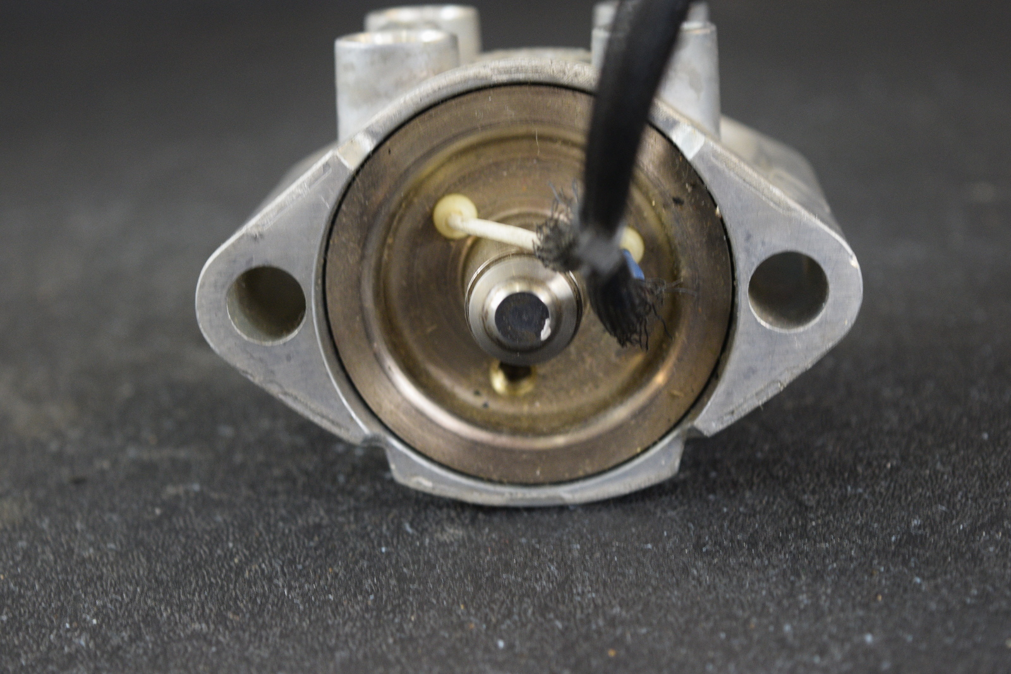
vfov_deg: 18.2
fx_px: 2106
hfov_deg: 27.0
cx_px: 506
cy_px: 337
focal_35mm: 75
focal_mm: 50
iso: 900
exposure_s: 1/125
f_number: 5.6
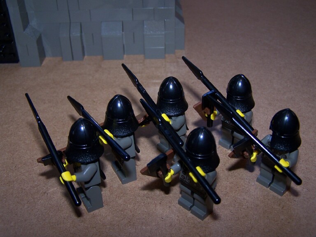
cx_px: 158
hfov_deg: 46.8
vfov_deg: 36.0
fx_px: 365
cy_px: 118
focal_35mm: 40
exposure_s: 1/60
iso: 80
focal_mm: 6.7
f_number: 2.8
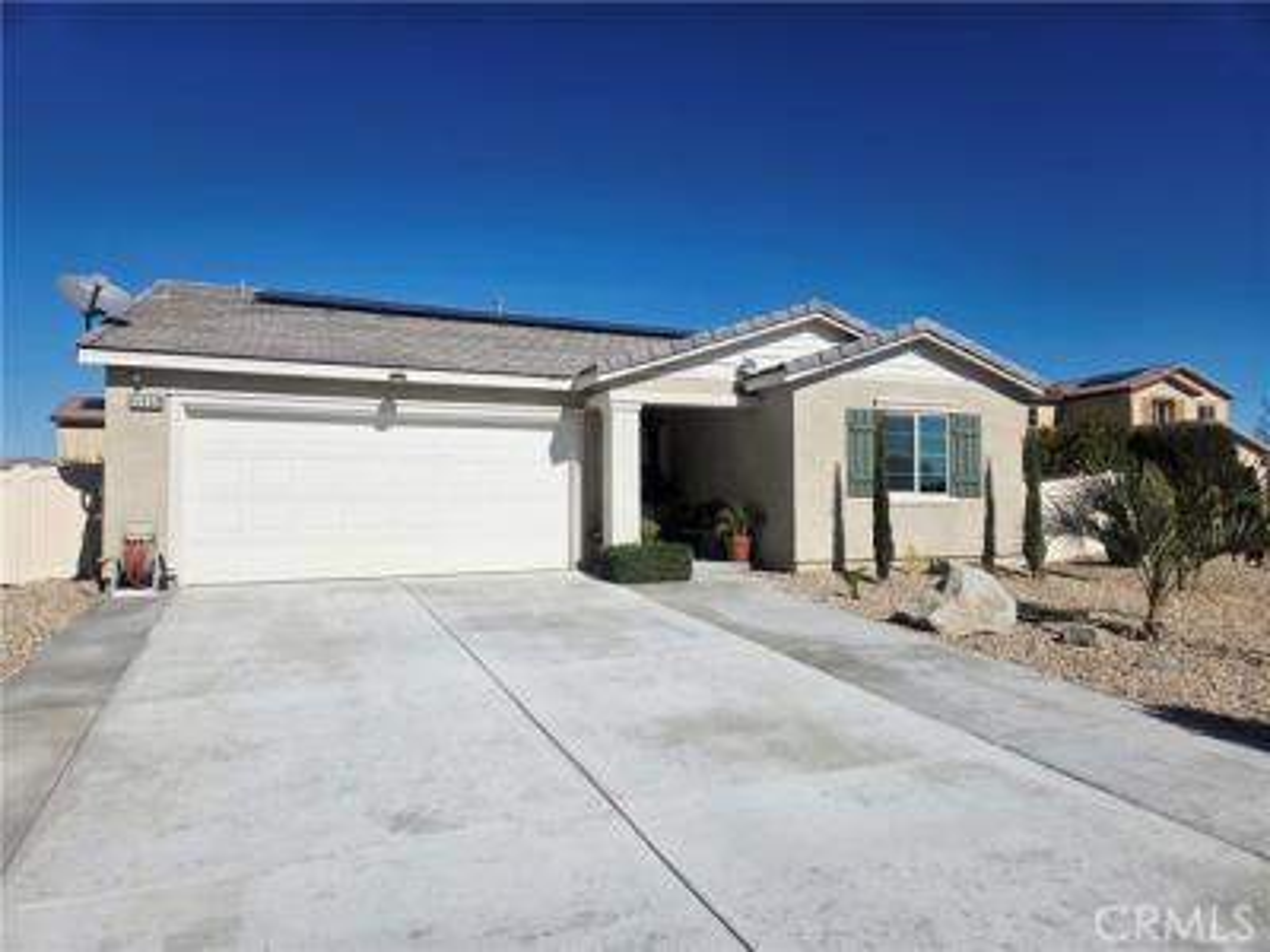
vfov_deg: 58.9
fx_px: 844
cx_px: 635
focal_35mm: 23
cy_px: 476
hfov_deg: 73.9
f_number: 1.8
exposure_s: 1/10000
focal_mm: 5.4
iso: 40
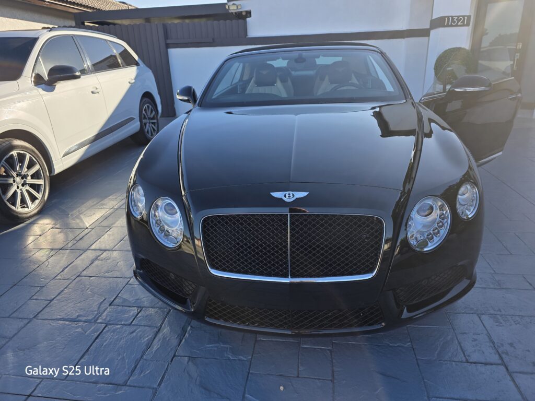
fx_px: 355
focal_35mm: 23
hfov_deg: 73.9
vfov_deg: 58.9
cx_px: 268
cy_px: 200
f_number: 1.7
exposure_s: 1/3273
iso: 80
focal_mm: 6.3
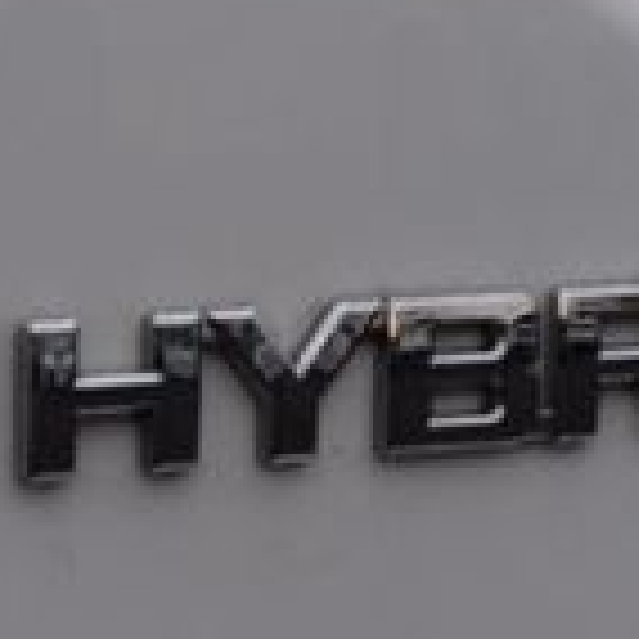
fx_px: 6619
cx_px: 549
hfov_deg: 5.5
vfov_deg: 5.5
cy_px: 536
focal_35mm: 317
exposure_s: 1/125
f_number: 9
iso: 400
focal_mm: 55
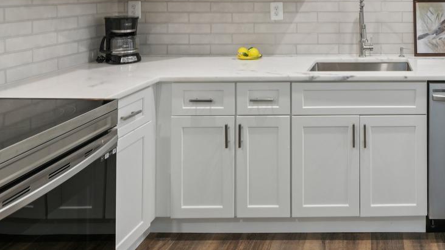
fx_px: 366
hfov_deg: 56.9
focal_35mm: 31
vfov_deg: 34.1
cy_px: -6
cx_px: 370
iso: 320
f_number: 8
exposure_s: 1/15
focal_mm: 15
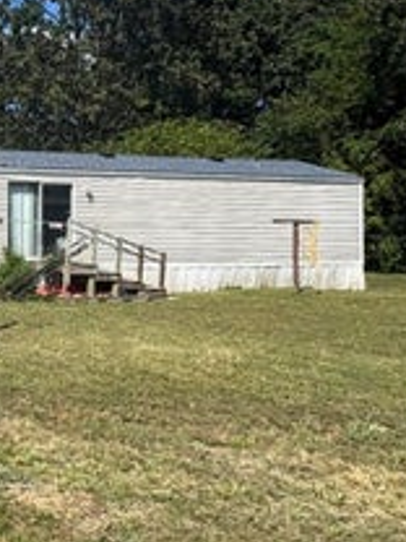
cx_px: -102
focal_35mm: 43
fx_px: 672
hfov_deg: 28.5
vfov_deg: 43.6
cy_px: 211
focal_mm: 2.22
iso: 50
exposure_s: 1/2146
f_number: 2.2
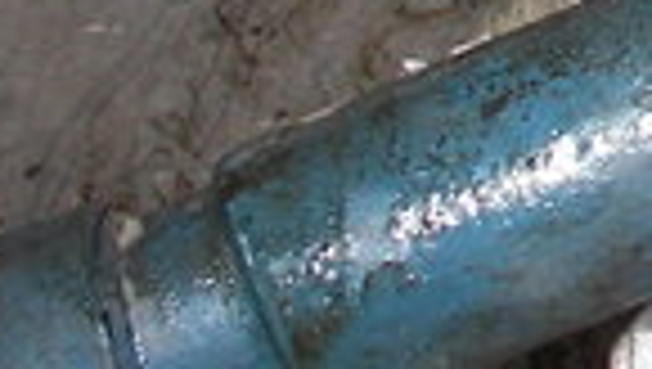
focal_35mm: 216
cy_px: -333
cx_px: 1084
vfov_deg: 5.5
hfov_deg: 9.6
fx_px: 3739
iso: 100
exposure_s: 1/30
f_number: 2.8
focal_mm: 6
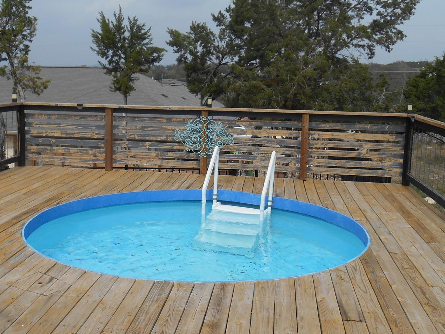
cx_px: 198
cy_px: 155
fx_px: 540
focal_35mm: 42
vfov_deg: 34.3
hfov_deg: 44.7
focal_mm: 4.7
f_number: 3.4
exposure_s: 1/1250
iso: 80
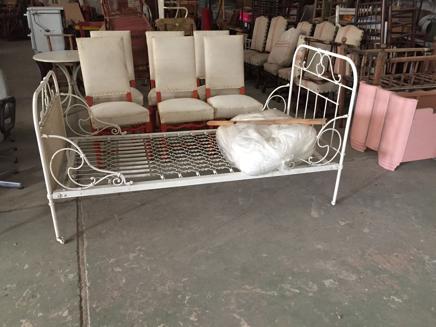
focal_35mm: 29
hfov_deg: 61.7
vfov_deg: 48.2
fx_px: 365
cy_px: 164
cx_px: 218
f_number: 2.2
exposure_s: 1/33
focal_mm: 4.15
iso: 250
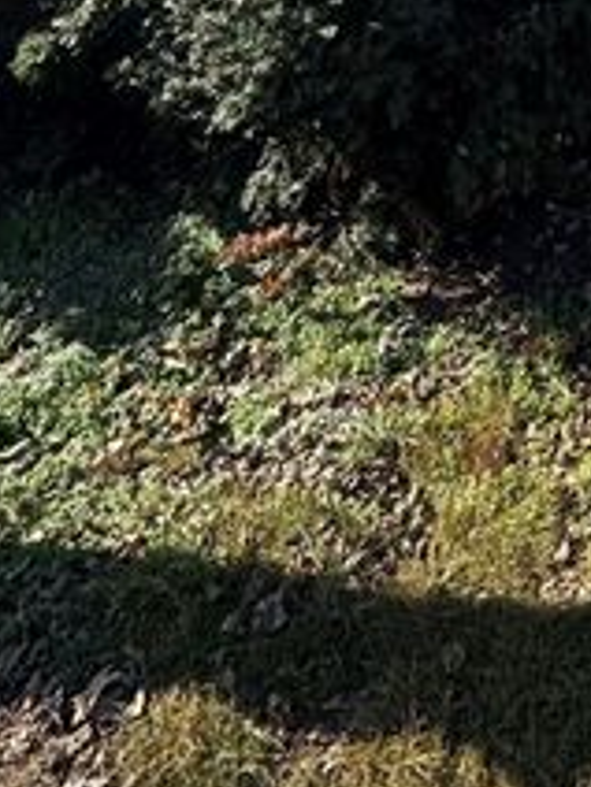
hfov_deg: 28.4
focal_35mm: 44
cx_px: 717
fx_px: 1002
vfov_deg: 28.5
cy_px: -384
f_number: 2.2
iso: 40
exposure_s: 1/479
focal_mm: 2.22
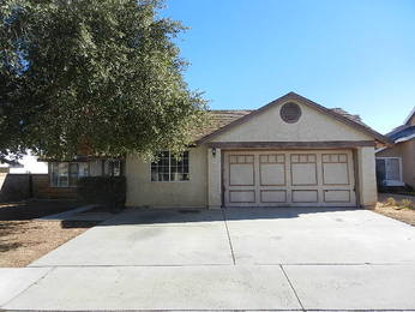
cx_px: 208
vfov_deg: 54.9
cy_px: 156
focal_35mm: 25
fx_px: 300
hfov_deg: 69.4
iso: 160
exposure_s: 1/1000
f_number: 3.5
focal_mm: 4.5
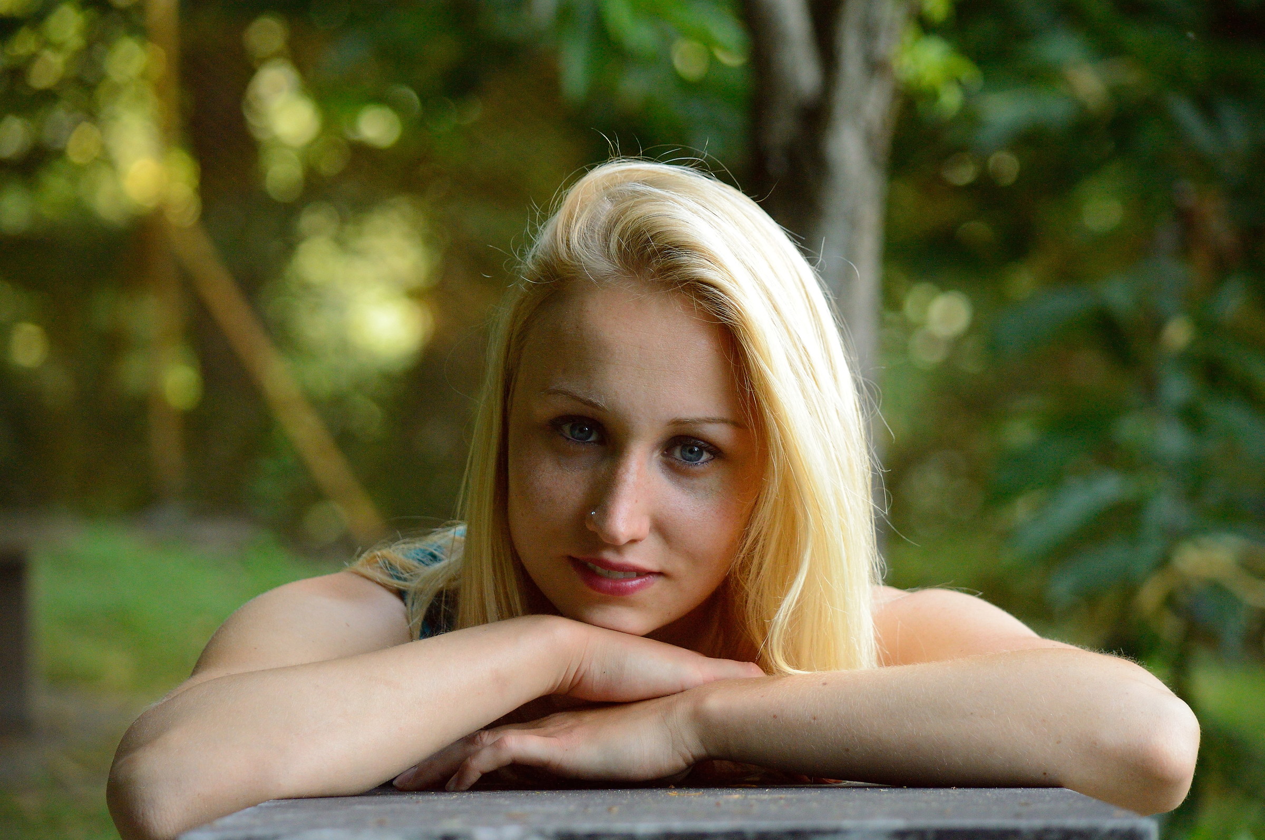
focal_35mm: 150
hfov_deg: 13.7
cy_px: 420
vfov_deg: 9.1
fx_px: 5265
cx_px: 632
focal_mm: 100
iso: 400
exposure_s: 1/500
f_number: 4.8
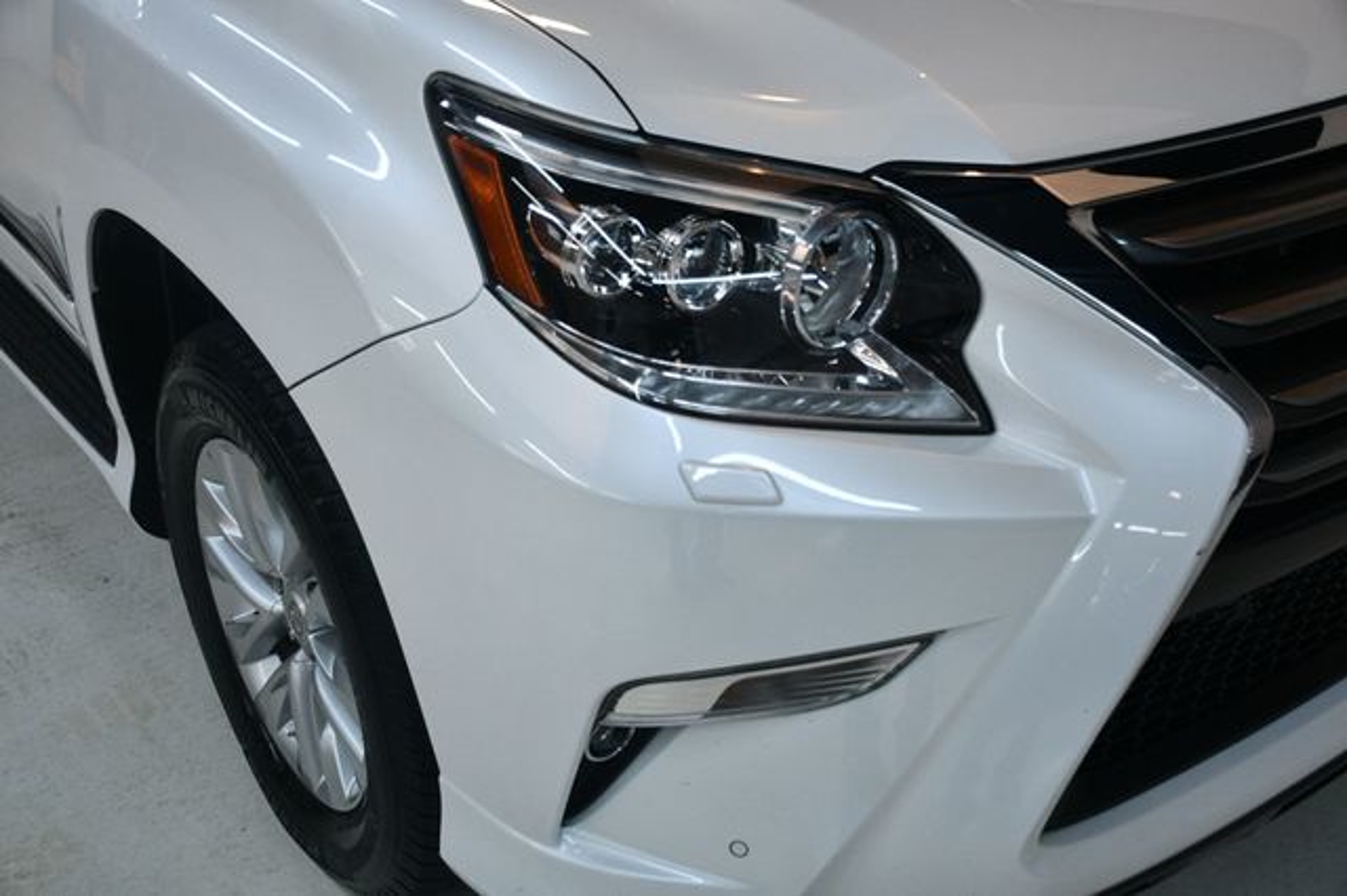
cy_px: 448
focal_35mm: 36
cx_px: 674
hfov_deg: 53.2
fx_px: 1346
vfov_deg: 36.8
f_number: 3.8
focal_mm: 24
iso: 800
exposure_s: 1/200
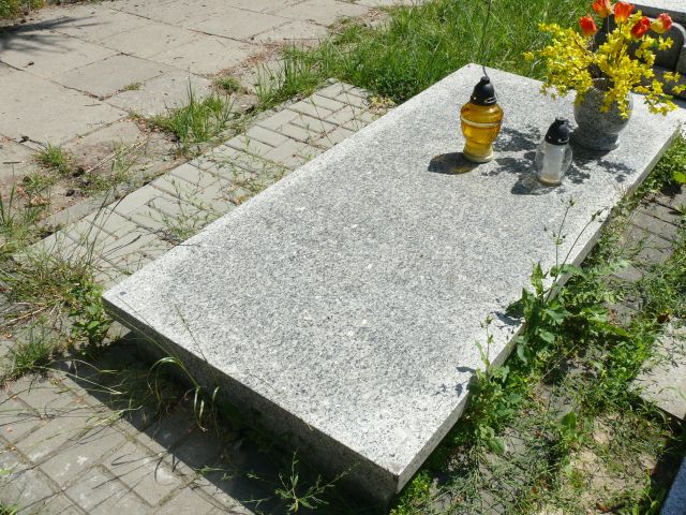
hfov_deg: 52.6
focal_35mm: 35
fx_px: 694
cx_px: 343
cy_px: 258
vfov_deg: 40.7
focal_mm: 7.4
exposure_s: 1/400
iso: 100
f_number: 5.6
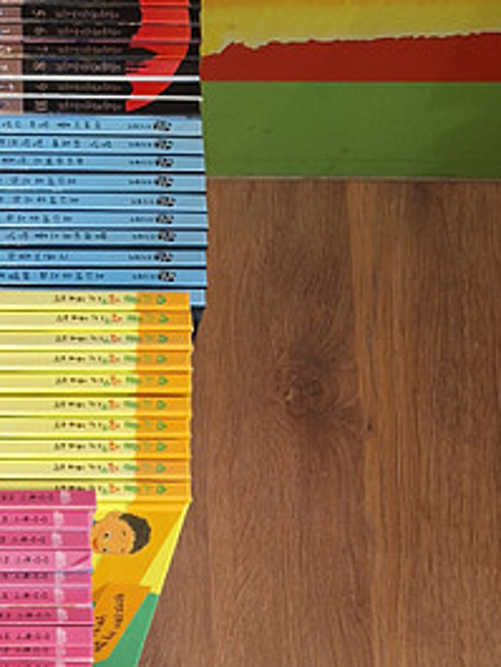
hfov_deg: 21.2
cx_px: -82
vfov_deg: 25.7
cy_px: 858
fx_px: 1253
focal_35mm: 65
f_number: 1.8
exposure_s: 1/40
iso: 200
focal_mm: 5.54
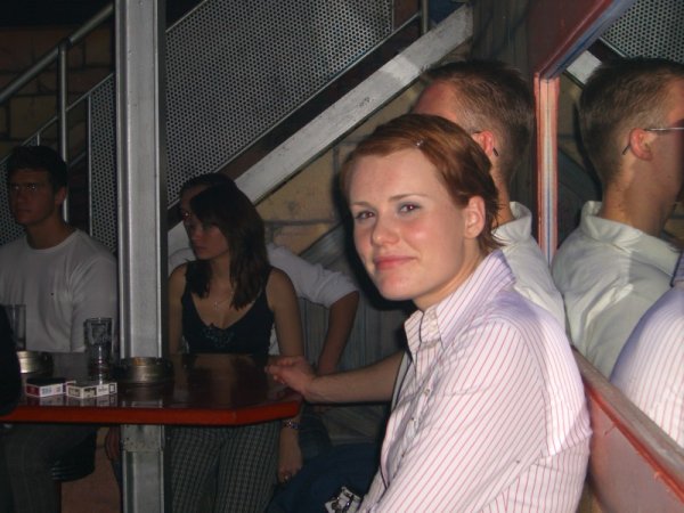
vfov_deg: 25.7
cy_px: 256
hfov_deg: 33.8
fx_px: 1126
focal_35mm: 57
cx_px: 342
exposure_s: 1/60
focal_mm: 11.8
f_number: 3.6
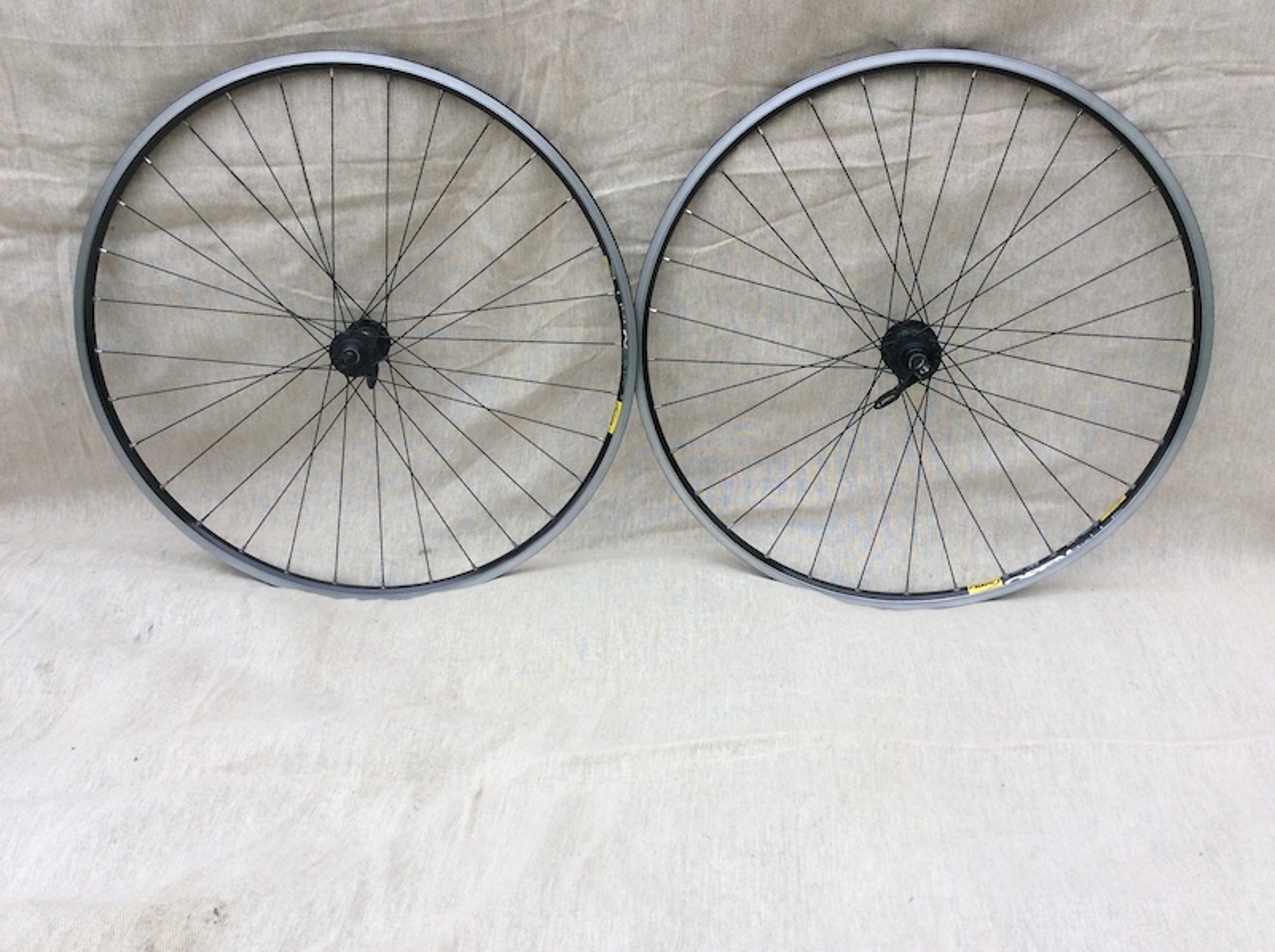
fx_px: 1177
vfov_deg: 44.1
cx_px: 638
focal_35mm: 32
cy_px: 476
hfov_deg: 56.9
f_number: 2.4
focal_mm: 3.3
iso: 32
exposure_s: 1/134
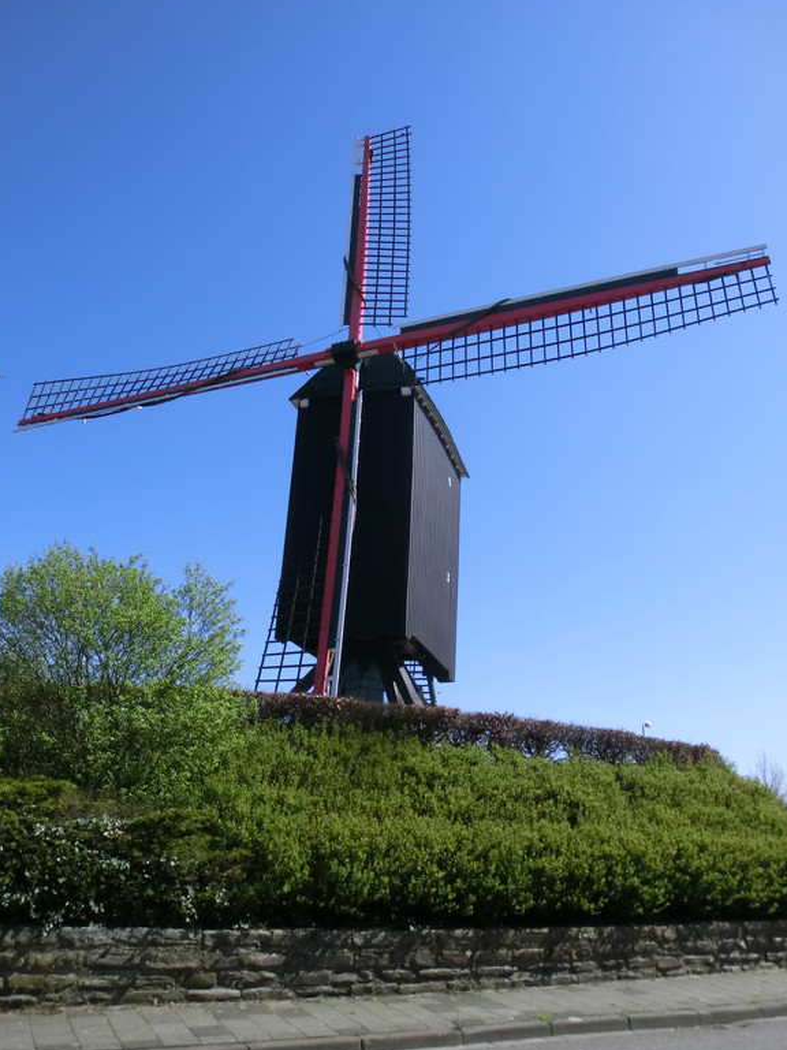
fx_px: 758
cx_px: 399
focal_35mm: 25
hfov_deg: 54.9
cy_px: 533
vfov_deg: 69.4
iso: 80
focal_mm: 4.24
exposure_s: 1/1000
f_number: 3
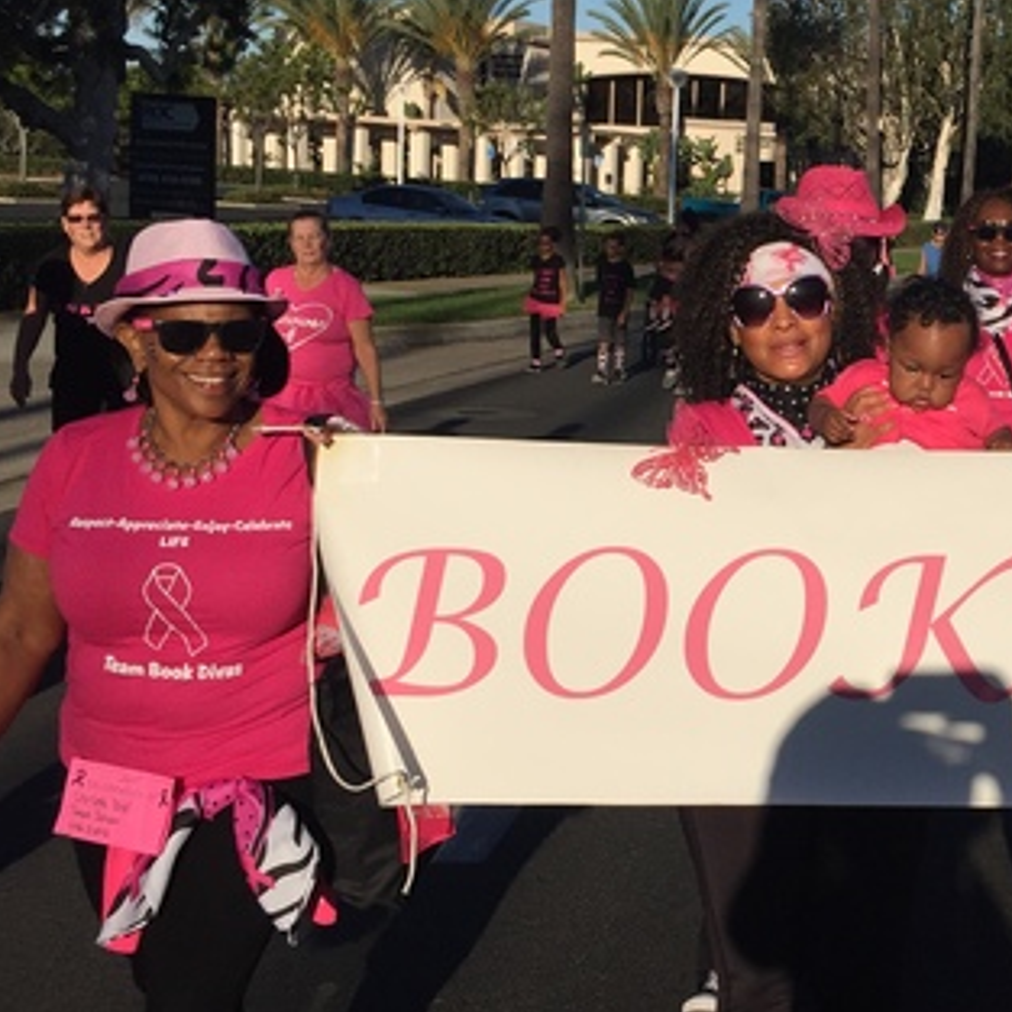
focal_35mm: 59
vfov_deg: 29.1
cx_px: 1006
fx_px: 1951
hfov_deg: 27.5
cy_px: 469
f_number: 2.2
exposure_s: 1/4950
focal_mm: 4.15
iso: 32
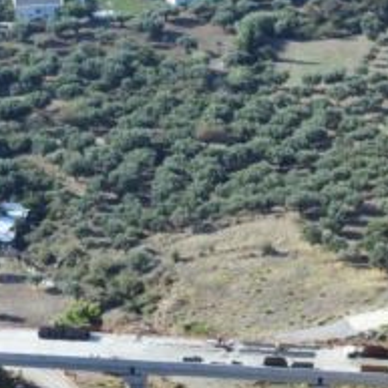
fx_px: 2947
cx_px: 143
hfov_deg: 7.5
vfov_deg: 7.5
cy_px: 407
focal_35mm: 232
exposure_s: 1/200
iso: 400
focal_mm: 55
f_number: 10
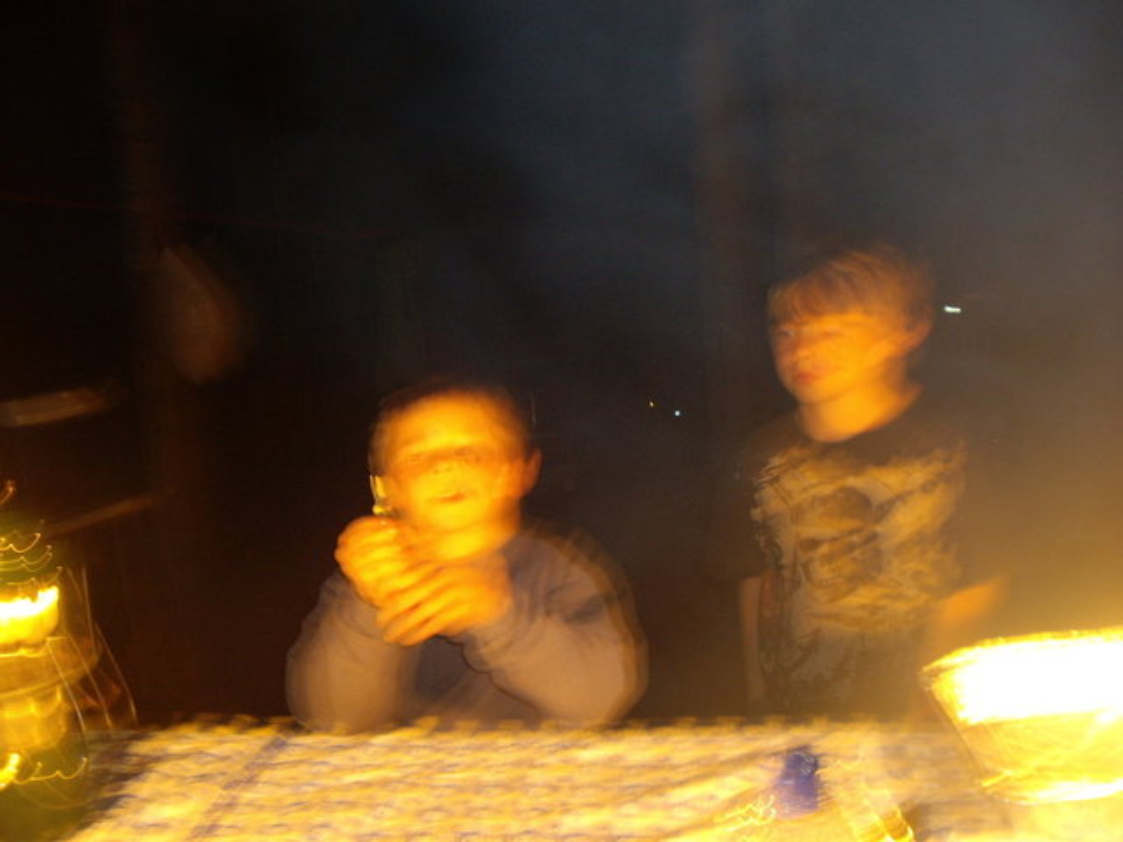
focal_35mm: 38
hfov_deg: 49.0
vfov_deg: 37.7
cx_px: 562
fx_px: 1233
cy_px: 421
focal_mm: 6.2
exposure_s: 1/4
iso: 100
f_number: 2.7
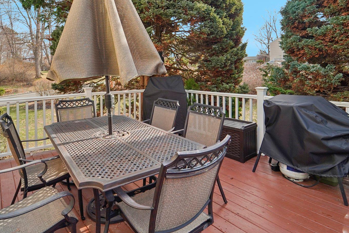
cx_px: 152
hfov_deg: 80.8
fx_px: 204
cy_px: 70
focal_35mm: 21
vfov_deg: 57.6
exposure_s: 1/160
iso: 400
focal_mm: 14
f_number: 8
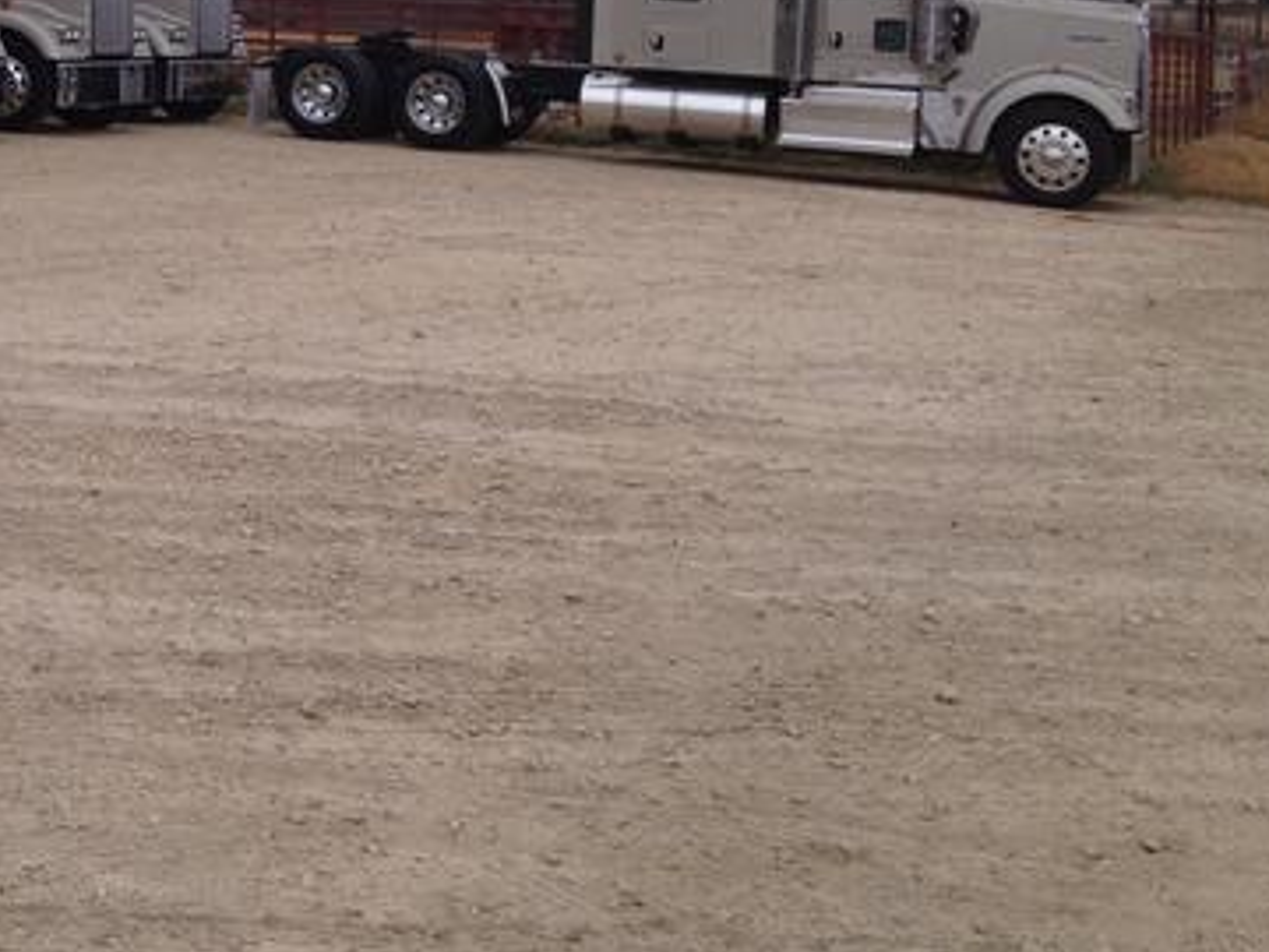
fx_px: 2676
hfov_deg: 25.3
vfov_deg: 19.6
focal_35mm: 73
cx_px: -11
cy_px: 9
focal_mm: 4.28
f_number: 2.4
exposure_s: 1/836
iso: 50
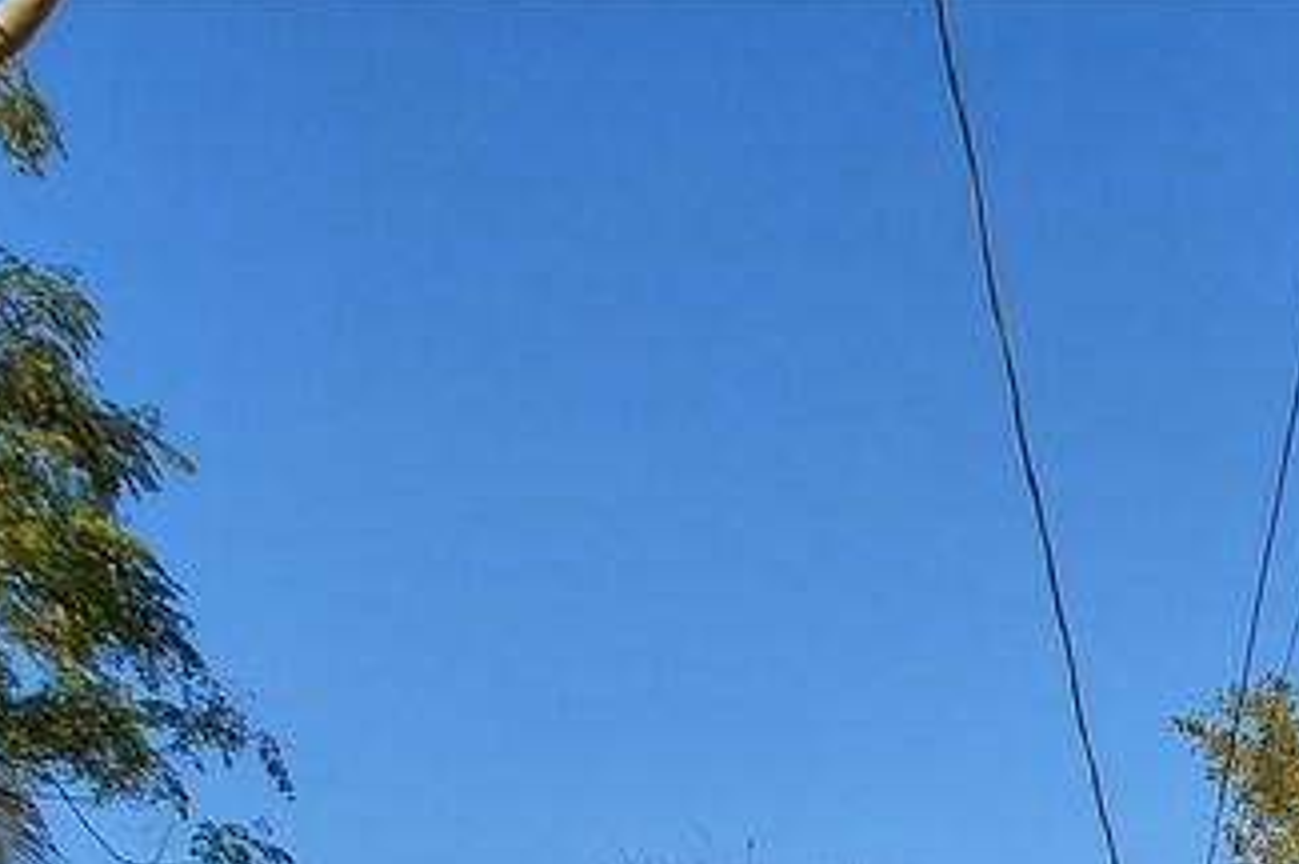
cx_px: 967
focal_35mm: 41
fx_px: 1478
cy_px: 1184
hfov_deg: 45.9
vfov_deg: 26.5
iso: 40
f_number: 2.2
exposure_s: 1/1516
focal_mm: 1.64
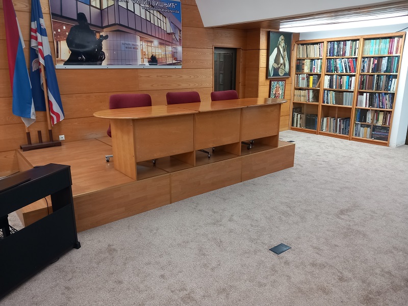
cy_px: 153
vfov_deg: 51.4
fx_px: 318
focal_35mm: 27
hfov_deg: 65.3
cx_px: 204
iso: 160
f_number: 1.8
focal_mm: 4
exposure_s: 1/33.3
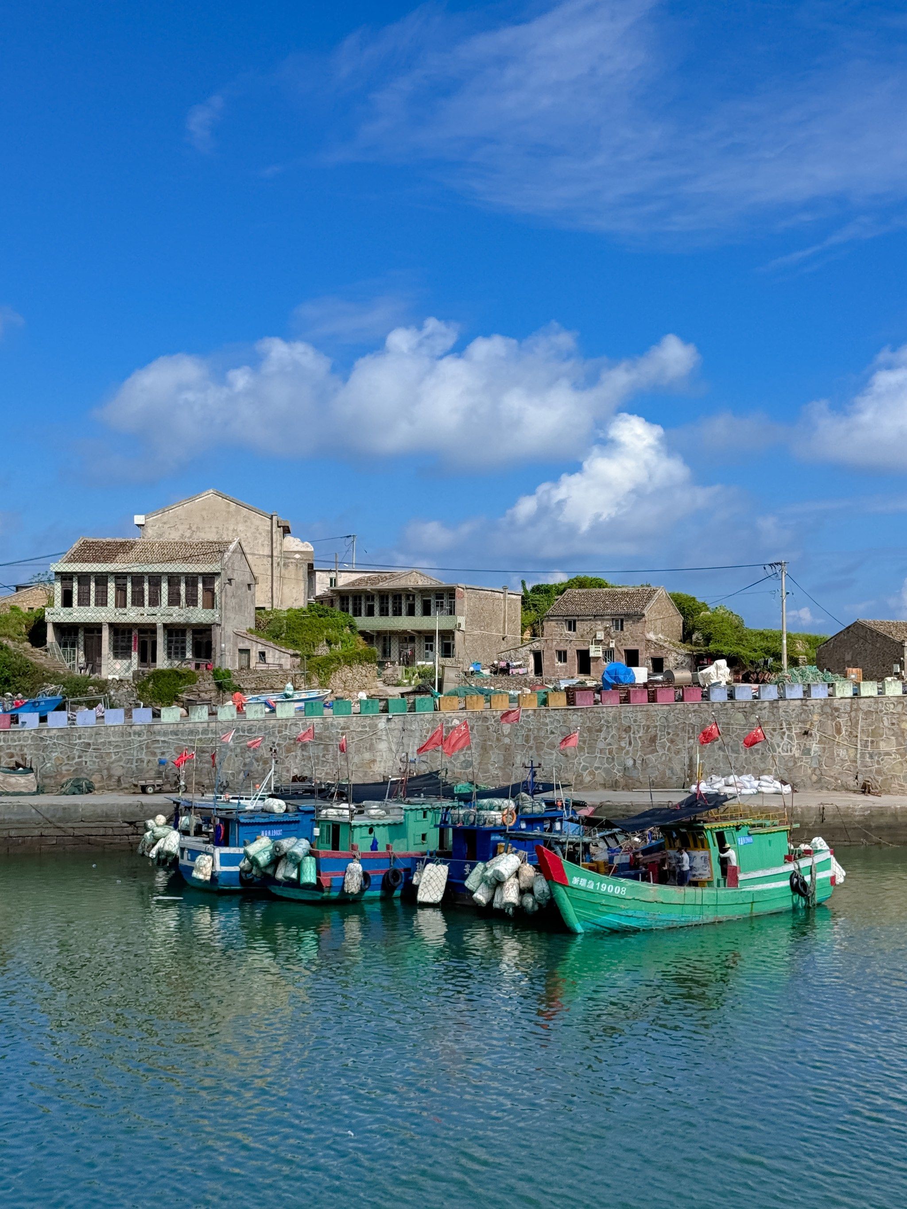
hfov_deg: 30.3
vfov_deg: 39.7
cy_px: 604
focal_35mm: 48
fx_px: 1677
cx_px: 454
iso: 64
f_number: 1.8
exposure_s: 1/5400
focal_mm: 6.76
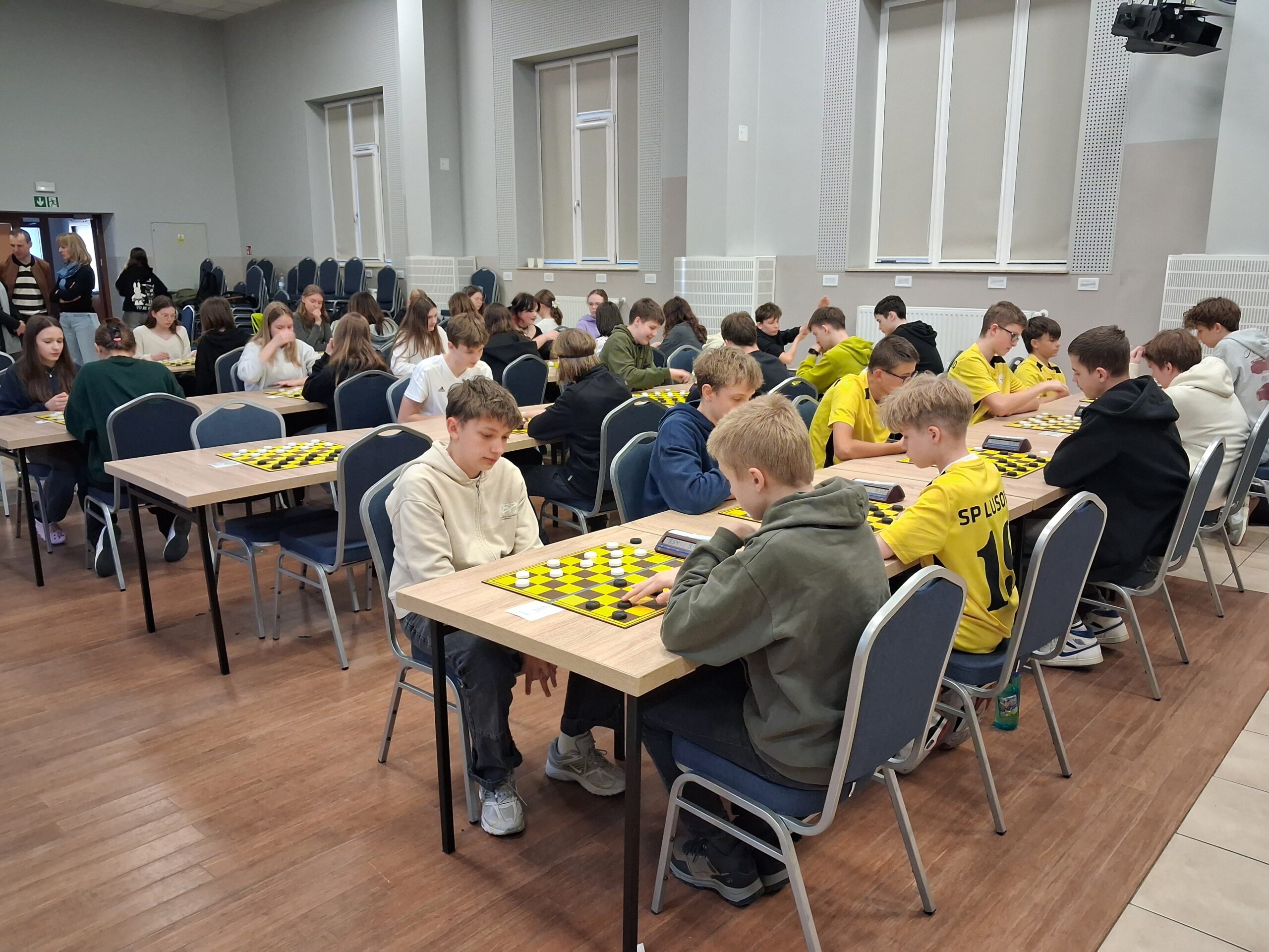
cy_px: 476
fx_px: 990
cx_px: 634
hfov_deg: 65.3
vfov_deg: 51.4
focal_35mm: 27
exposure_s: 1/50
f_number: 1.8
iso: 400
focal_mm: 4
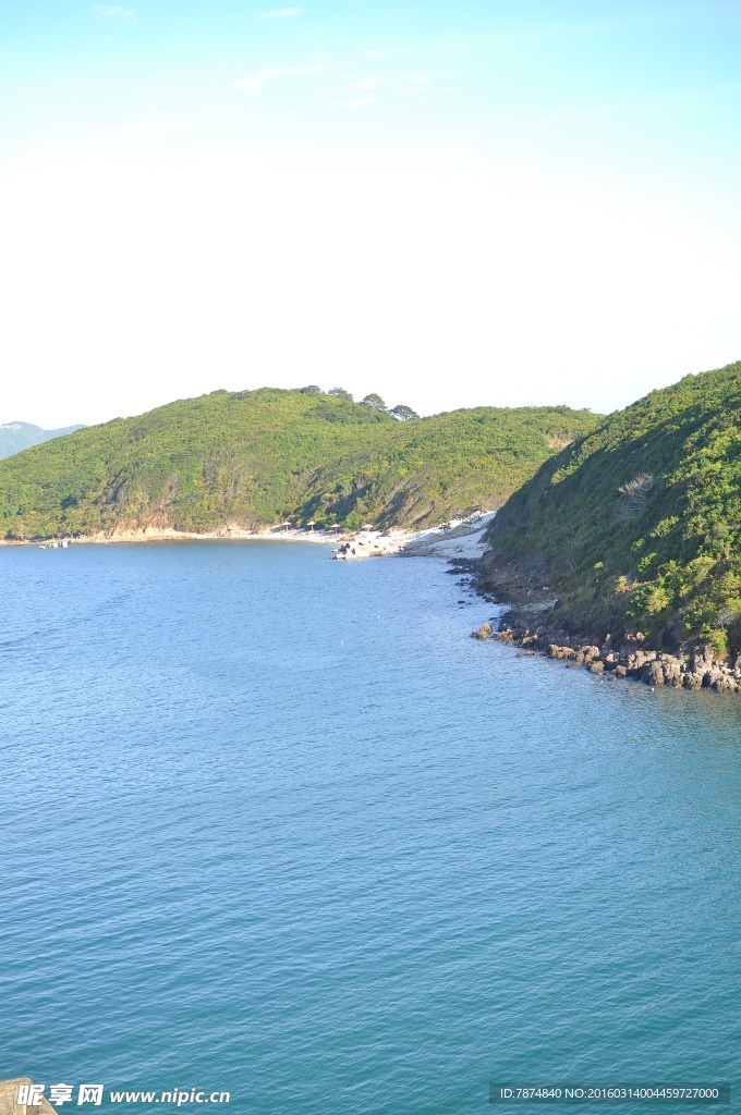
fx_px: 1625
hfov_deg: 25.7
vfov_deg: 37.9
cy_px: 558
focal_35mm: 52
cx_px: 370
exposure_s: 1/640
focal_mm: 35
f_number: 3.2
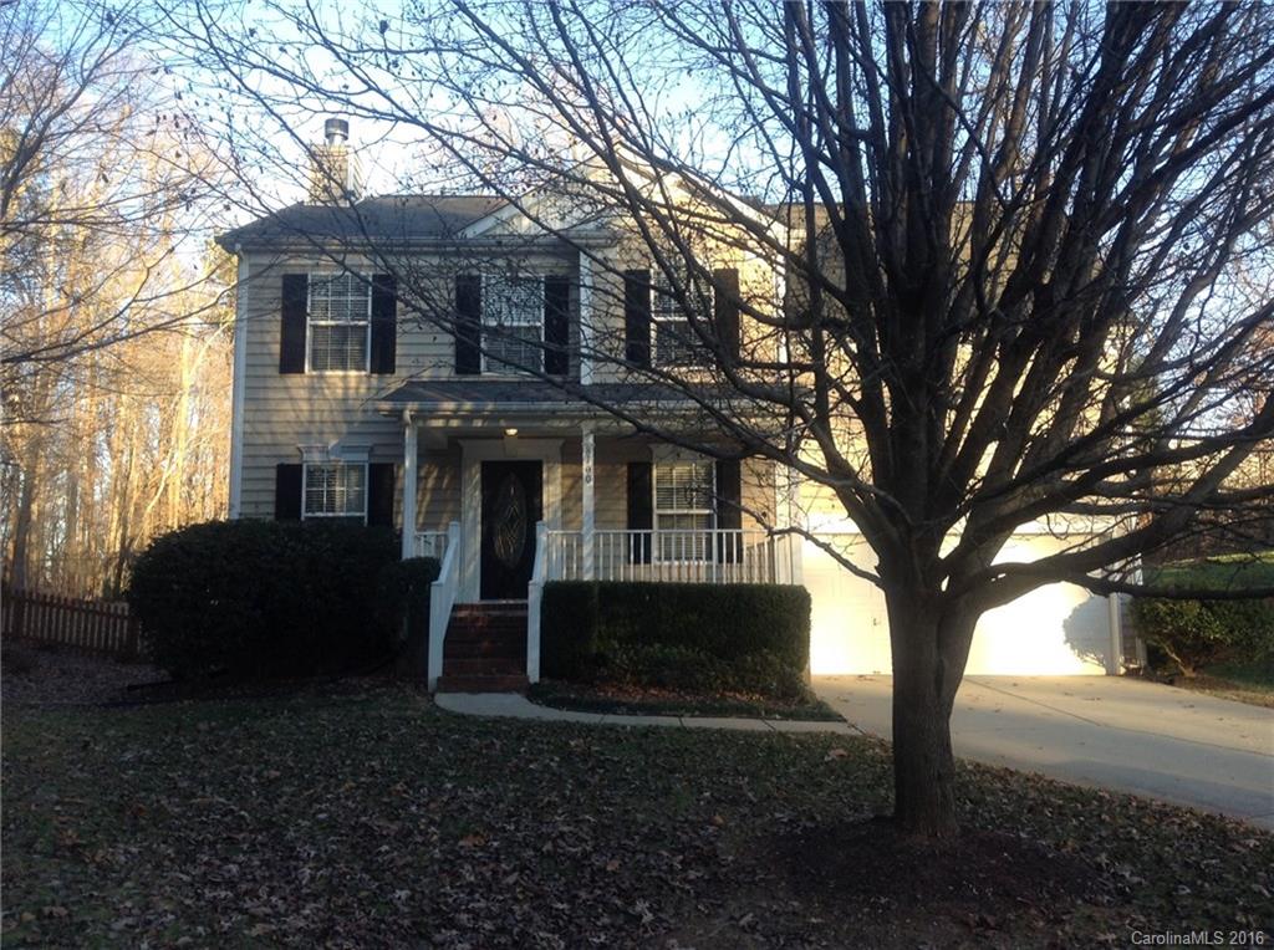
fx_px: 1212
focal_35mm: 33
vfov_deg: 42.8
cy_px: 475
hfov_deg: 55.4
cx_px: 637
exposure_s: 1/120
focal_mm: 3.3
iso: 32
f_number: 2.4
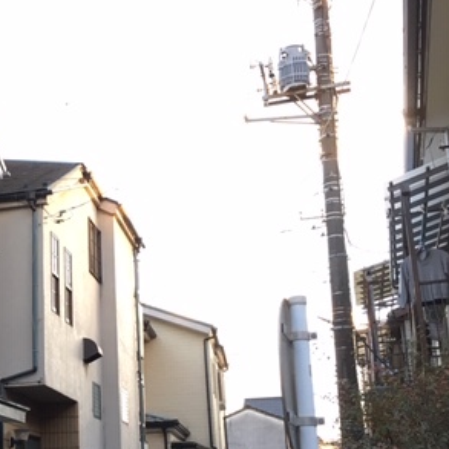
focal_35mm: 56
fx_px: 822
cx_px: 31
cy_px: 297
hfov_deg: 29.1
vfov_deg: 30.3
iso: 32
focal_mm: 4.15
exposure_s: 1/33
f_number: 2.2
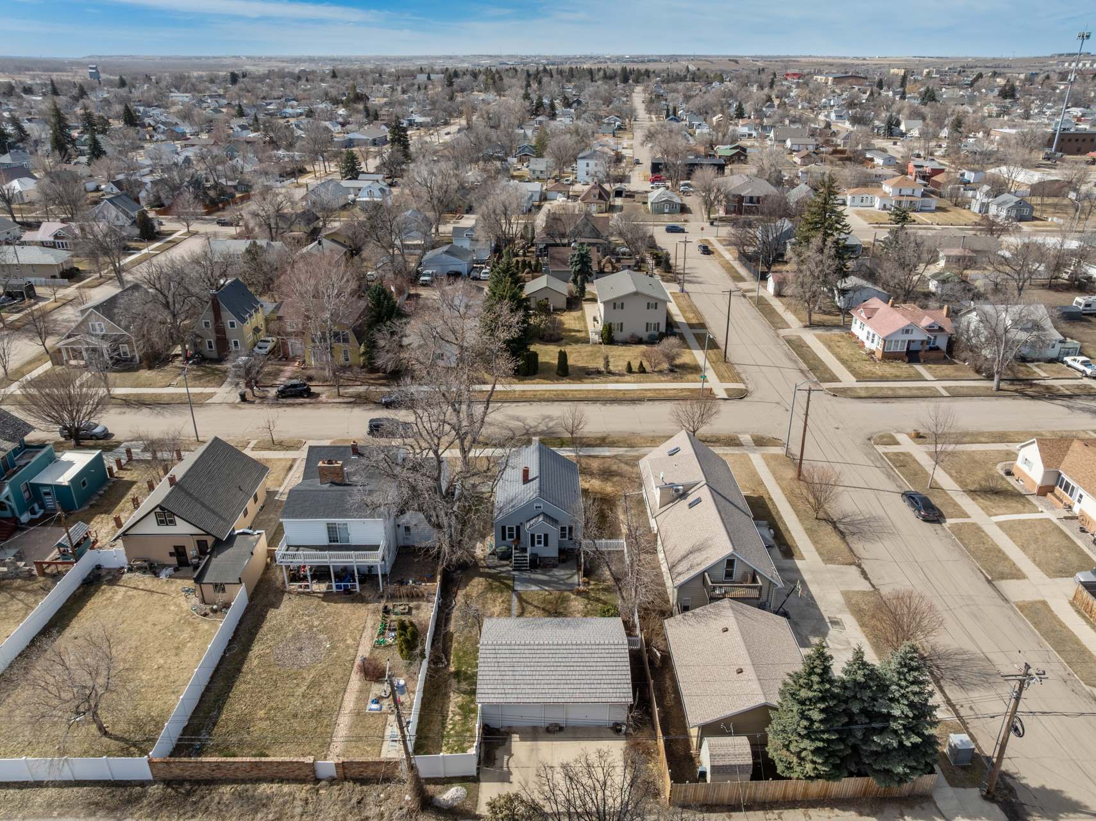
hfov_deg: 71.6
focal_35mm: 24
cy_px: 410
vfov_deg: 56.8
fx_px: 760
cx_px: 548
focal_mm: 12.29
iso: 100
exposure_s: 1/320
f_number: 7.1
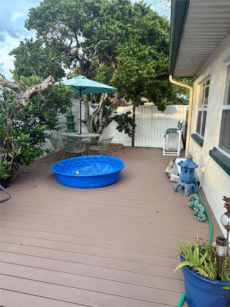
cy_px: 154
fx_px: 230
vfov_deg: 67.3
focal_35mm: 26
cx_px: 115
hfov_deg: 53.1
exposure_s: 1/232
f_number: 1.6
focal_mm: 5.96
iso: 100
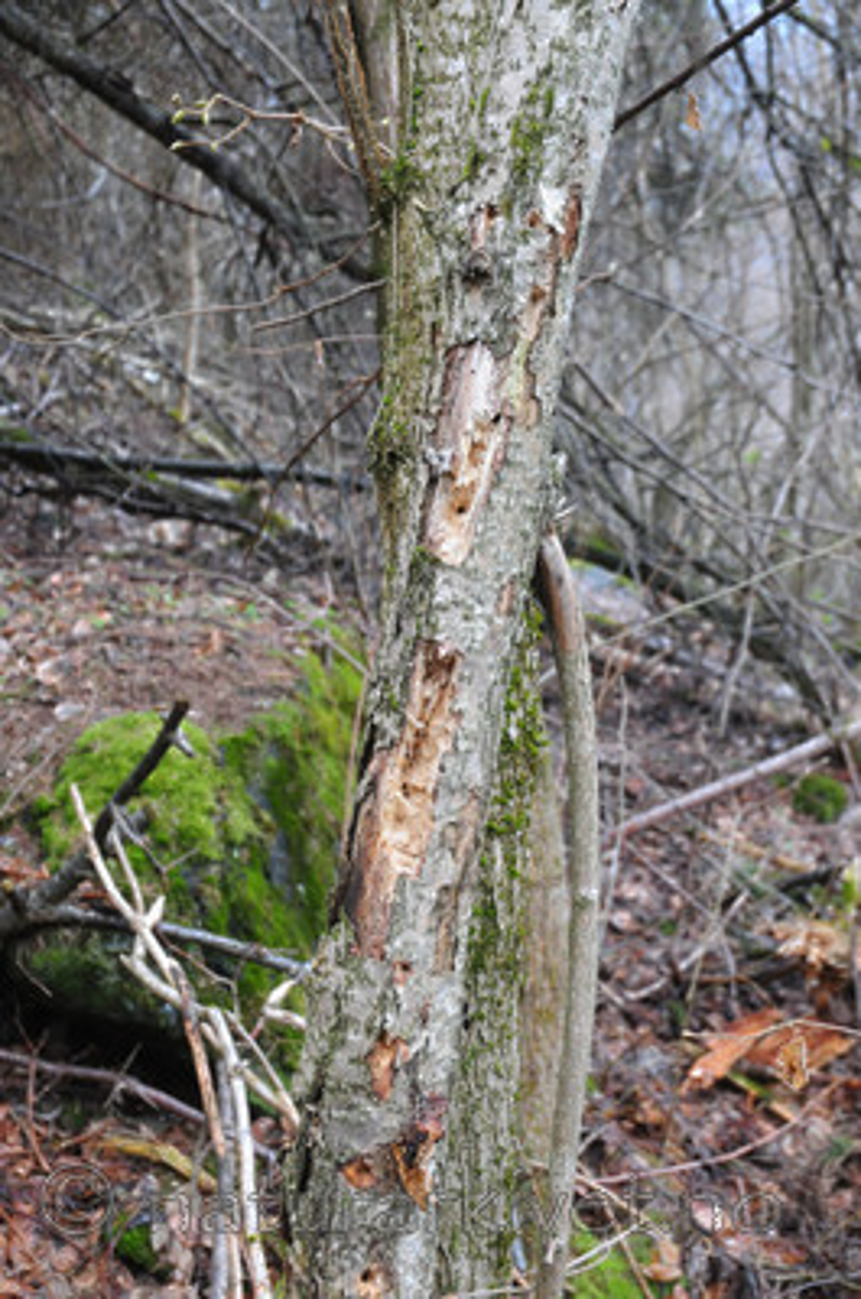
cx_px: 430
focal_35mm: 46
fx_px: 1675
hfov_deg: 28.8
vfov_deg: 42.4
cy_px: 650
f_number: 5.6
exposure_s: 1/200
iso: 800
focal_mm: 31
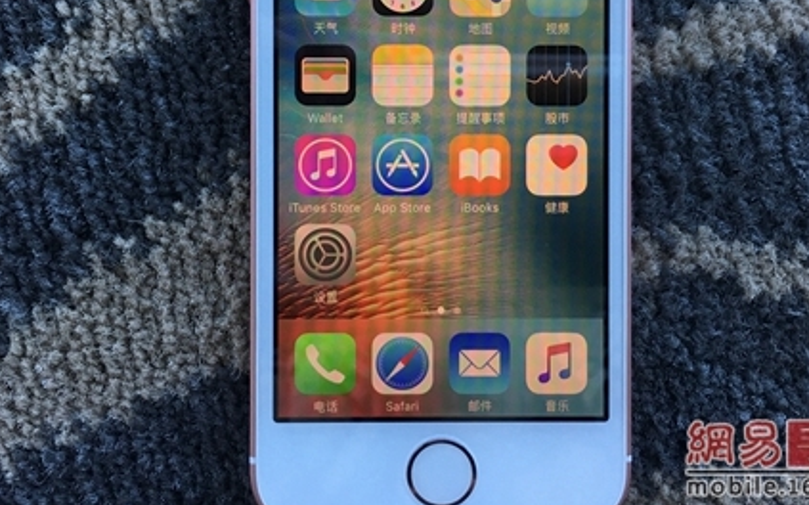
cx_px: 381
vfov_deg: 31.3
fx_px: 882
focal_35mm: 40
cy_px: 114
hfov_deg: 49.3
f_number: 2.2
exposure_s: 1/40
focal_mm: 4.15
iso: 32
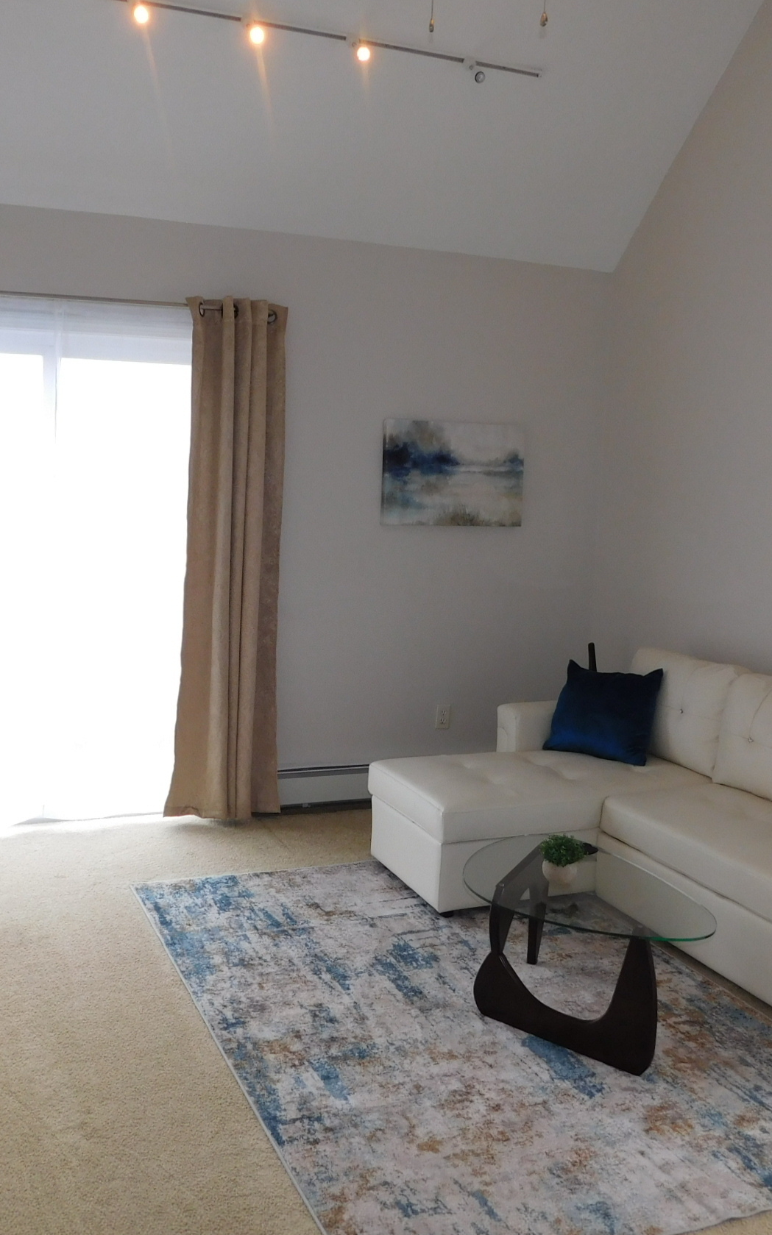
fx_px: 1111
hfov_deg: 38.1
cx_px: 300
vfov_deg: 58.1
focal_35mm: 33
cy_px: 626
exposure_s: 1/60
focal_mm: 4
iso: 125
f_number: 3
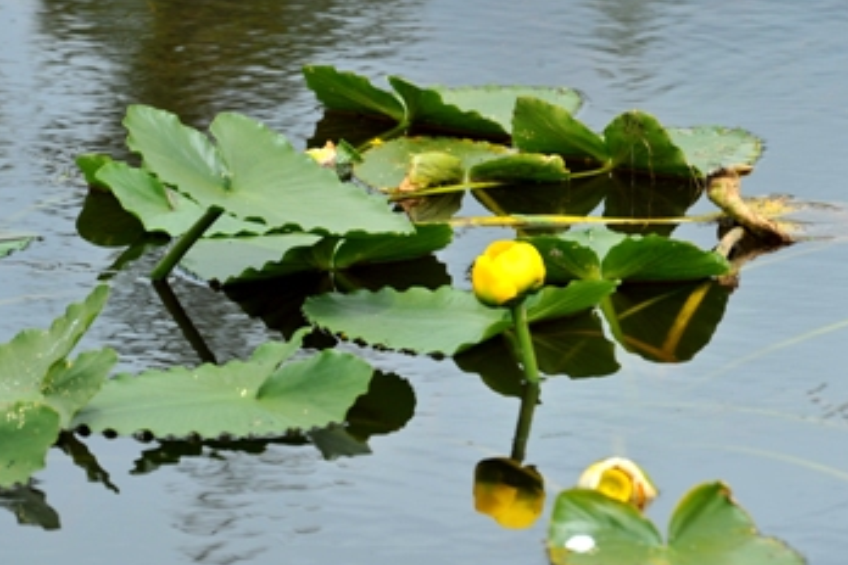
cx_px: 351
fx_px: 9398
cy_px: 321
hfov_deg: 5.2
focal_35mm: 399
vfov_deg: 3.4
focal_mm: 310
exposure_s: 1/400
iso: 200
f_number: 9
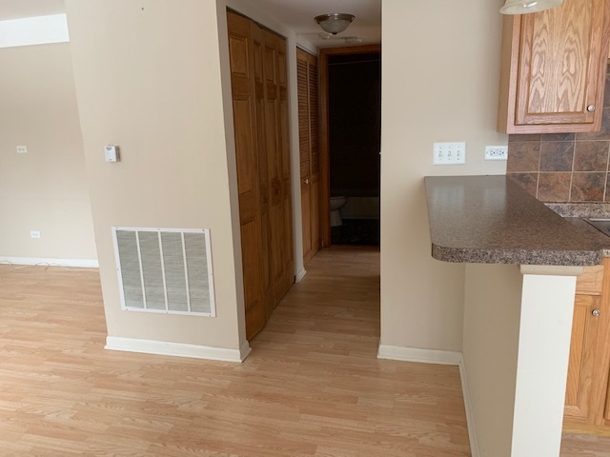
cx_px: 305
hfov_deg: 67.3
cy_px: 228
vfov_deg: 53.1
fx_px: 458
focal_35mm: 26
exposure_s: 1/60
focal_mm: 4.25
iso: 250
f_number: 1.8
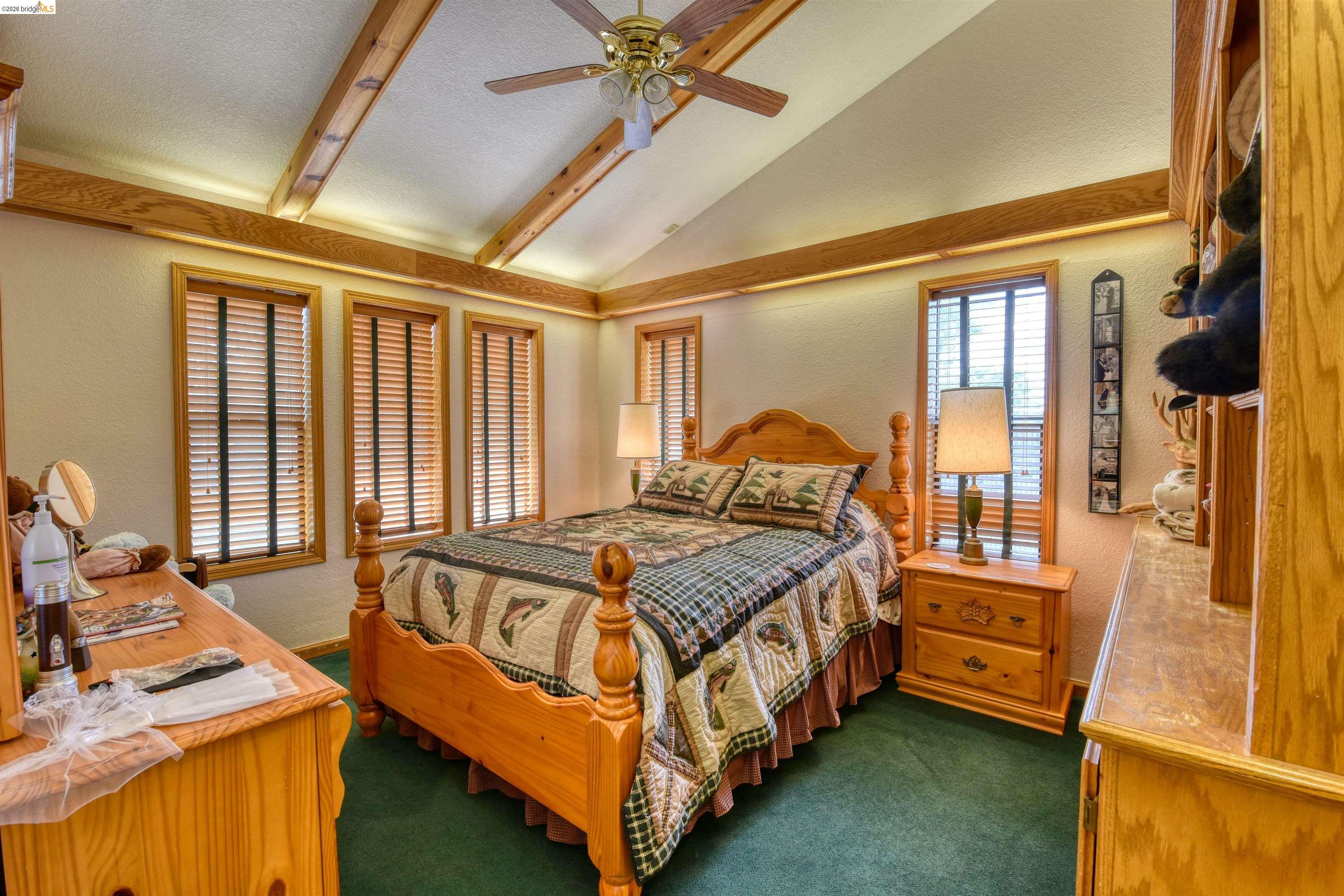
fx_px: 560
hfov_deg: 100.4
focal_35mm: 15
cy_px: 448
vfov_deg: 77.3
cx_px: 672
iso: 400
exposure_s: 1/8
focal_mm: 15
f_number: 11
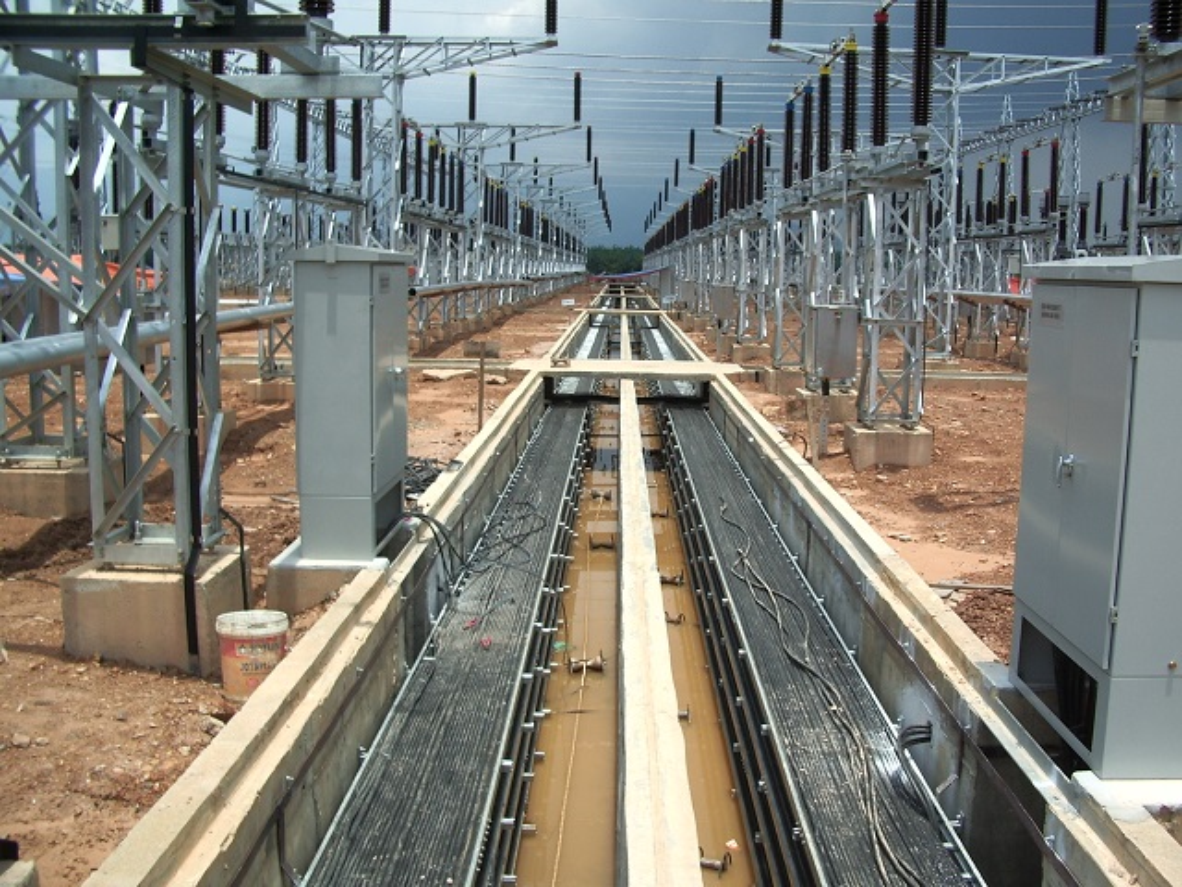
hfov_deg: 52.6
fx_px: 1195
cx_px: 591
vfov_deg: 40.7
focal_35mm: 35
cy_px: 444
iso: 50
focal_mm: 5.8
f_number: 4.3
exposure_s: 1/400
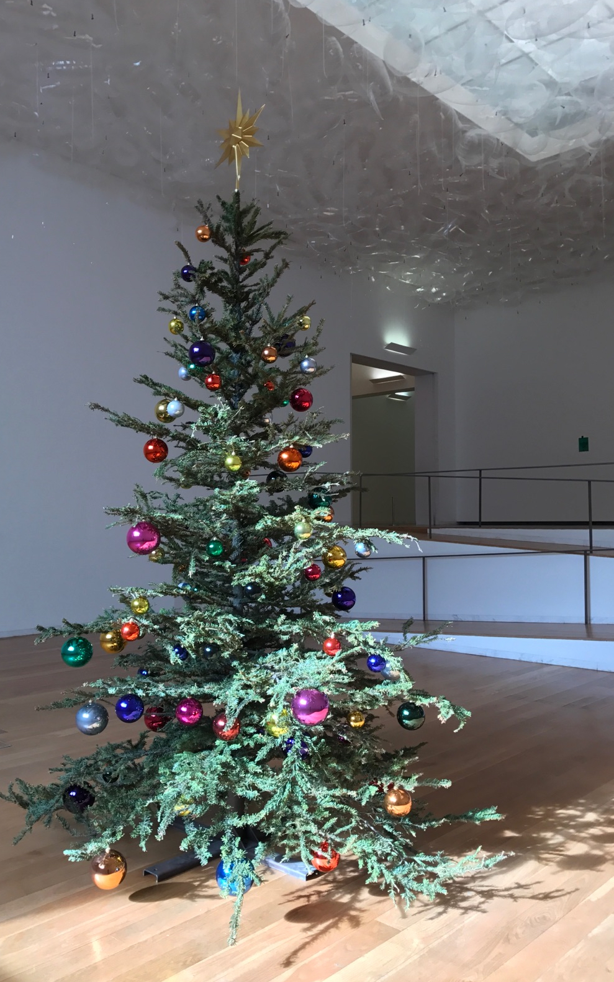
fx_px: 803
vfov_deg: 62.9
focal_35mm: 30
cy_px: 489
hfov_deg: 41.6
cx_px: 244
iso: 32
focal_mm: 3.99
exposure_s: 1/100
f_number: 1.8
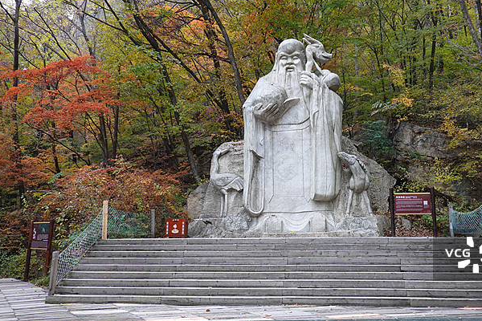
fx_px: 428
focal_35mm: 32
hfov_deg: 58.2
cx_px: 291
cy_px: 155
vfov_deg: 41.1
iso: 200
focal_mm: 9
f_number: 2.8
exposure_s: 1/30
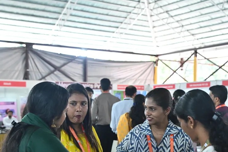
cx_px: 138
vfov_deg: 21.8
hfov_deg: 32.8
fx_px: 386
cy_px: 132
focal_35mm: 61
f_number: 3.2
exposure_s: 1/125
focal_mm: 35
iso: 500
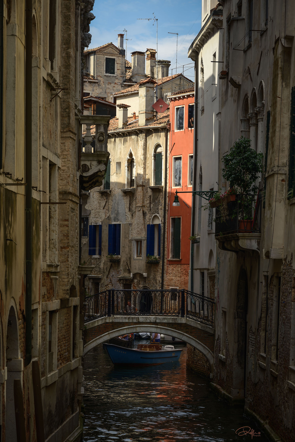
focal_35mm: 101
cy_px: 221
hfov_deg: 13.6
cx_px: 148
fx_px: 1241
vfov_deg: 20.2
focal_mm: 101
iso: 100
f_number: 8
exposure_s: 1/320
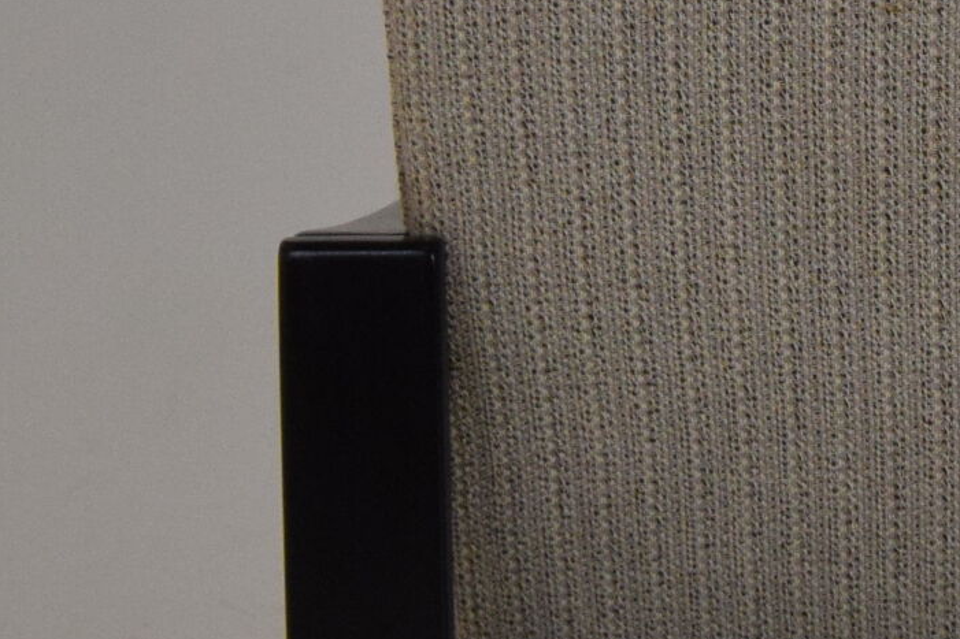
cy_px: 123
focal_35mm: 141
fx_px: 3759
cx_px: 1171
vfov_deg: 9.7
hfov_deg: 14.1
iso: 1600
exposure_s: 1/320
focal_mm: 22
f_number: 9
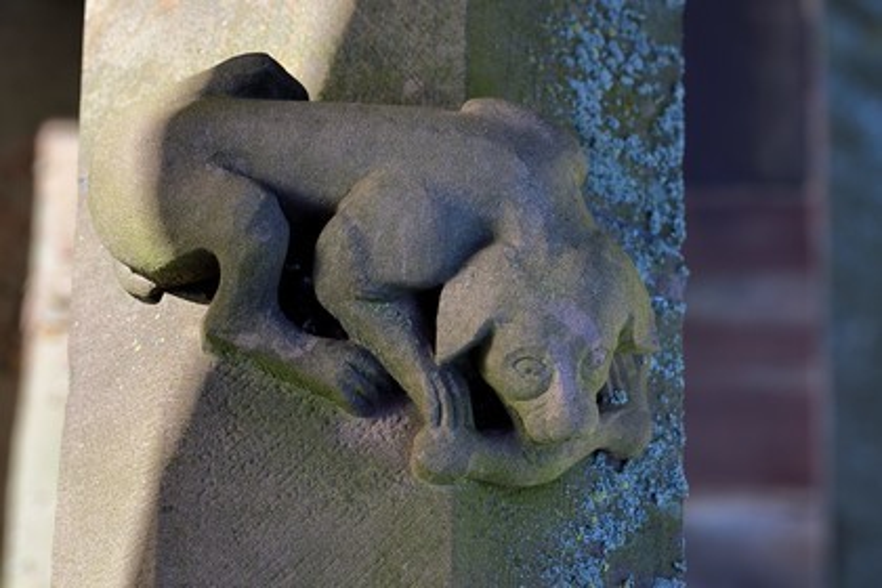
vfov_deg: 6.9
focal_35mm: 200
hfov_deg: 10.3
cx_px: 441
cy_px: 294
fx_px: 4900
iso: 200
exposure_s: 1/250
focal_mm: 200
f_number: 5.6
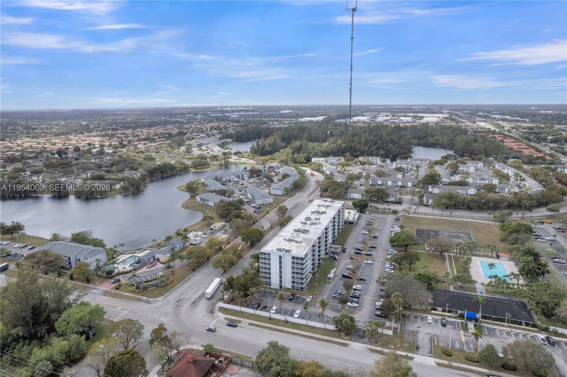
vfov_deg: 57.2
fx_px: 346
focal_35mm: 22
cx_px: 284
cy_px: 188
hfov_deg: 78.6
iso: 100
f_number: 2.8
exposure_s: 1/3000
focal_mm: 8.38
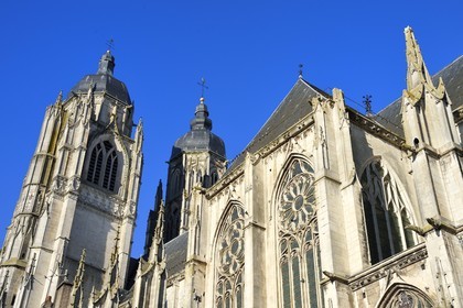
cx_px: 232
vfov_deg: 28.1
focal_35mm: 48
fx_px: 617
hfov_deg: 41.1
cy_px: 154
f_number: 11
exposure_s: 1/320
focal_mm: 48
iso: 200
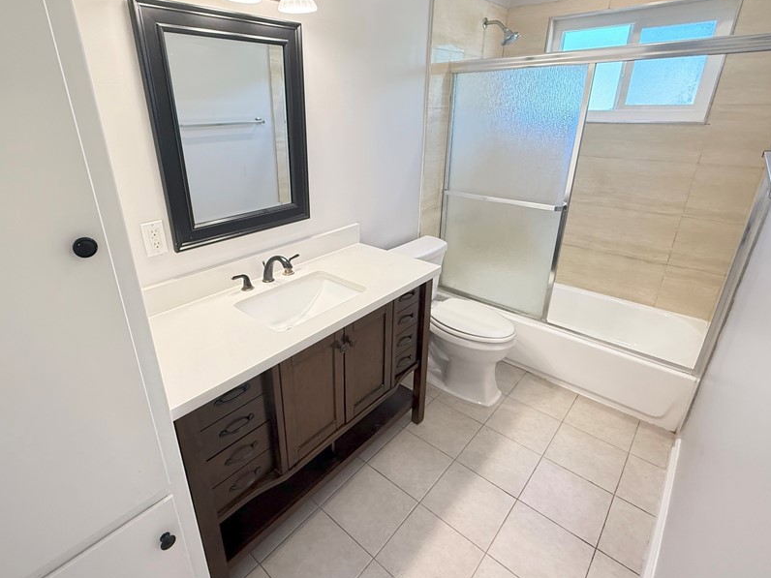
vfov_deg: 71.5
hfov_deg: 87.6
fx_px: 401
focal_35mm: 18
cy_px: 264
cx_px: 355
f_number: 2.2
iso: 320
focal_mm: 2.22
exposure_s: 1/120
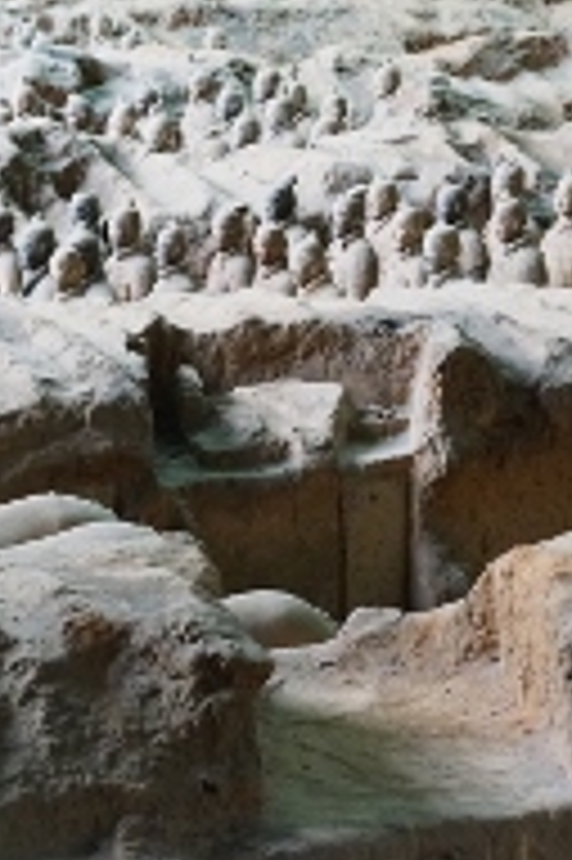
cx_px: -5
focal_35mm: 157
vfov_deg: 13.1
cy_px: 484
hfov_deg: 8.7
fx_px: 3748
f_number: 5
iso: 1600
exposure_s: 1/80
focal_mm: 50
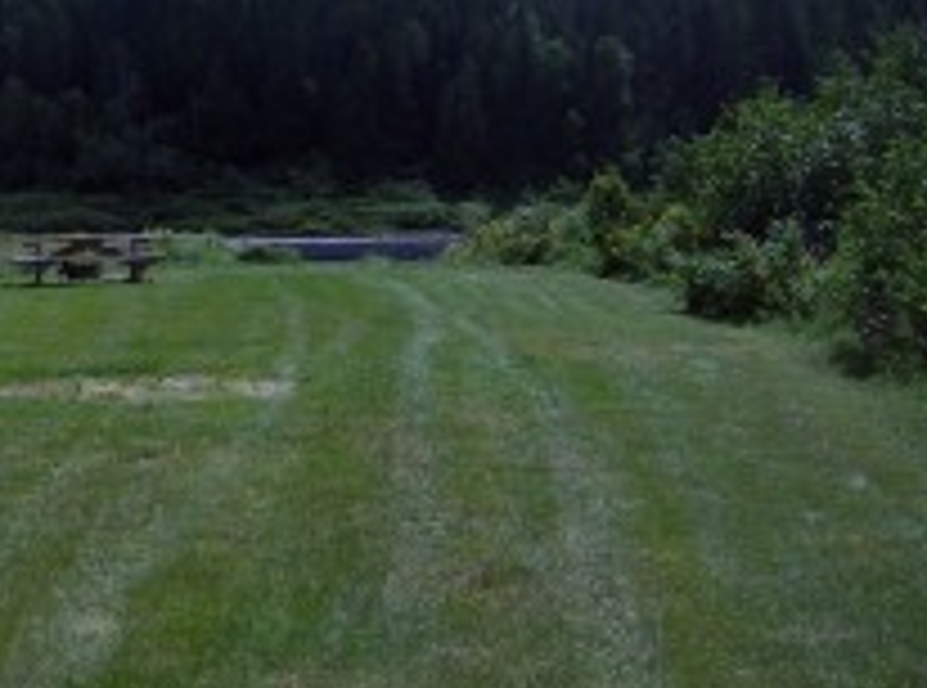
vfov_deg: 20.7
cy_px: 162
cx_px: 94
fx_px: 1868
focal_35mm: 70
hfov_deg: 26.9
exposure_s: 1/1353
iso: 100
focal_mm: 6
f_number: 4.7
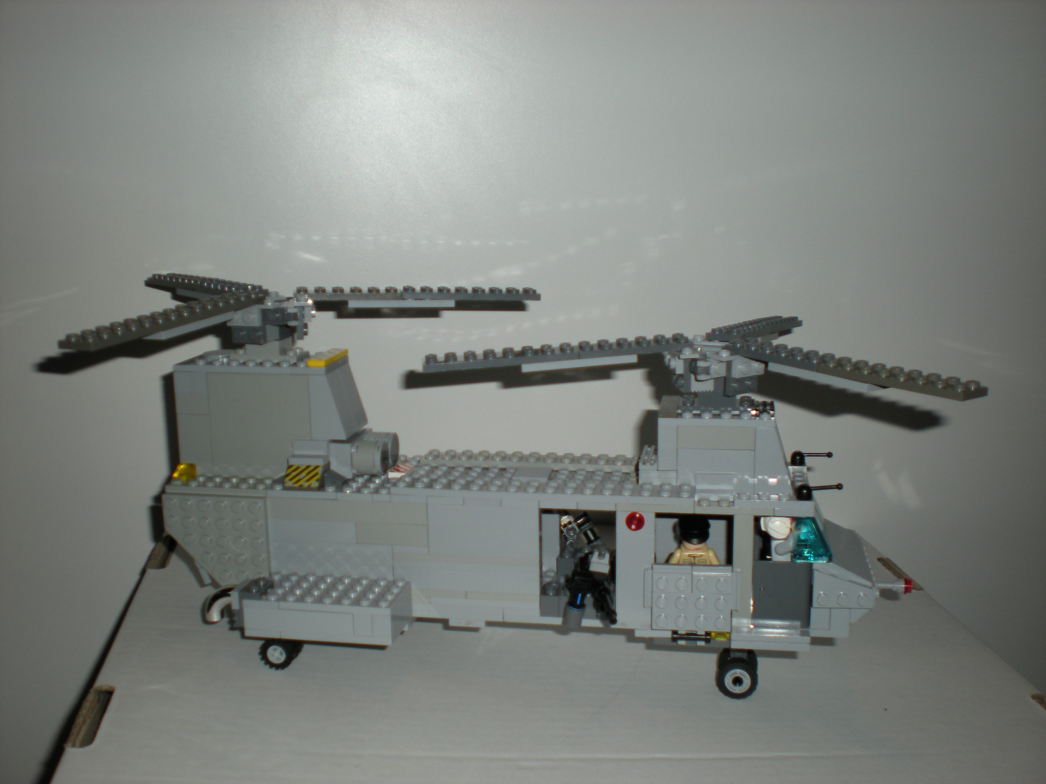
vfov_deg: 37.7
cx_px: 523
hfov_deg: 49.0
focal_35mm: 38
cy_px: 392
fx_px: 1148
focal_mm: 6.3
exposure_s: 1/60
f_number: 3.1
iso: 64
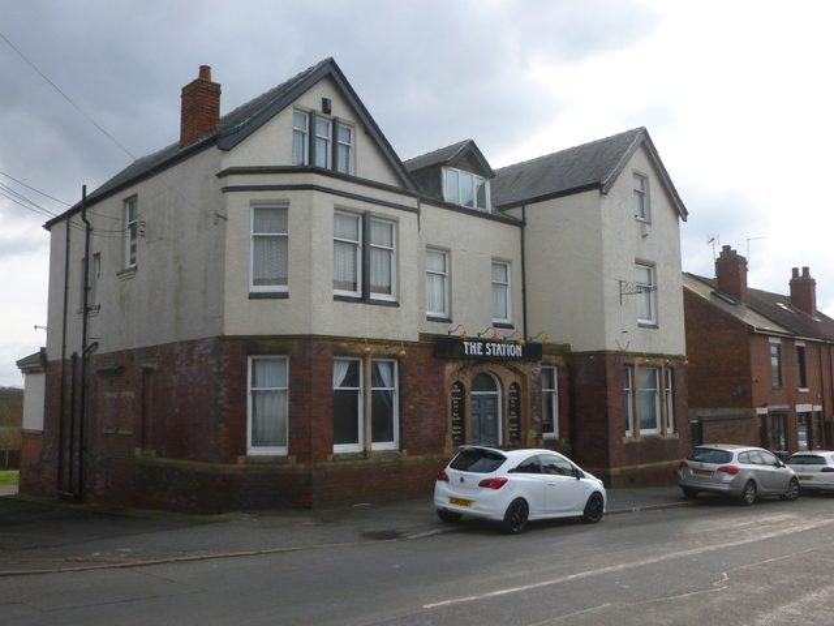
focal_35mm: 30
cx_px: 417
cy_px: 313
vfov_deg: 46.8
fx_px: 723
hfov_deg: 60.0
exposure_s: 1/500
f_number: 3.4
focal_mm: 5.4
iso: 125
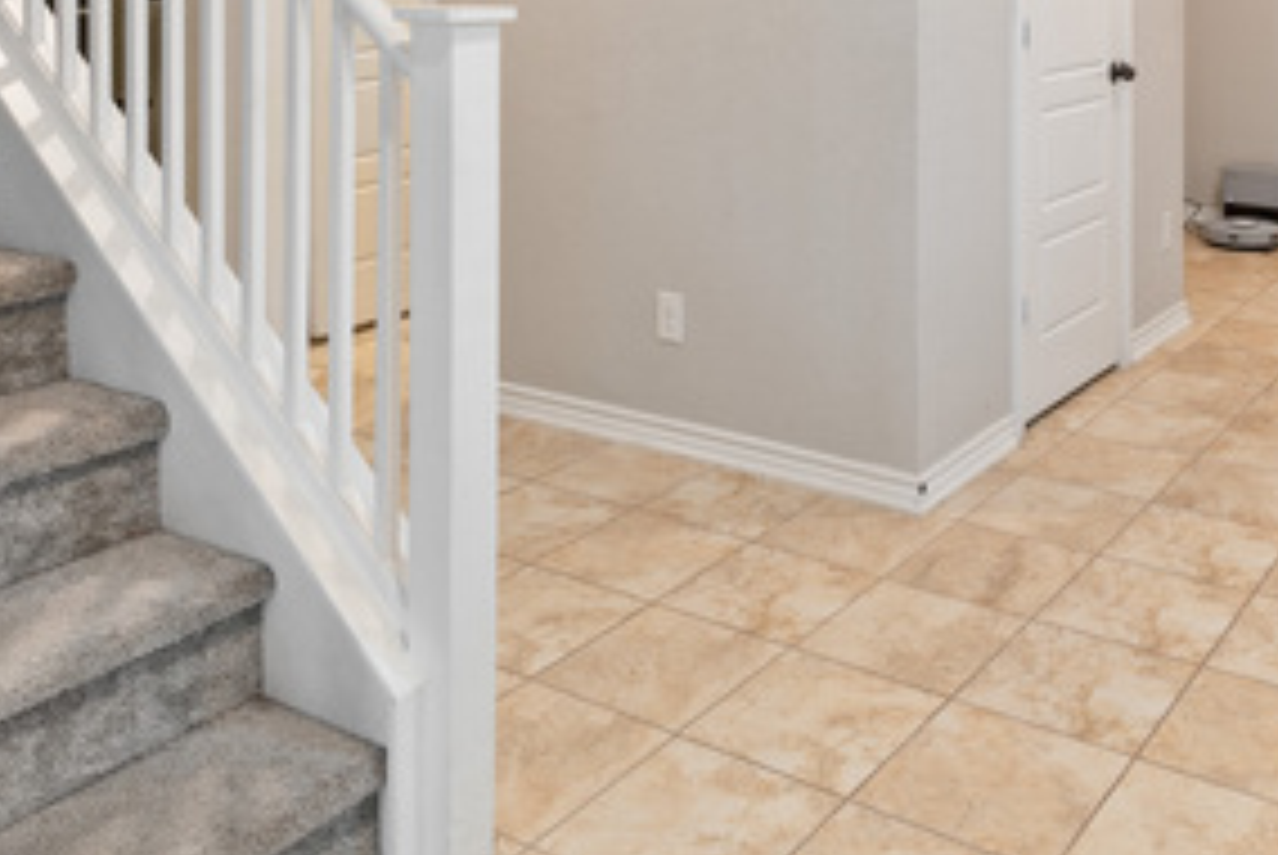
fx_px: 1319
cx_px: 842
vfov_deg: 32.7
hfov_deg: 50.8
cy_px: -16
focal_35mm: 37
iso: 160
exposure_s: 2.5
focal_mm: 11
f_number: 10
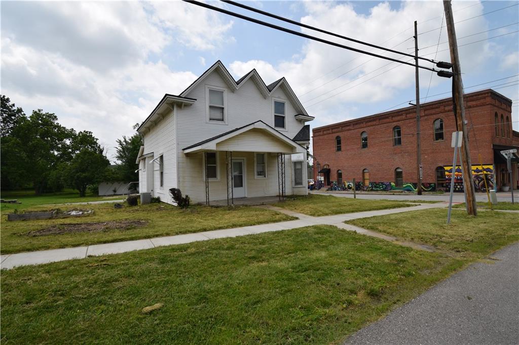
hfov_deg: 95.0
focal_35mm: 16
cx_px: 260
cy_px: 172
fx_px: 238
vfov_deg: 72.0
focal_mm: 11
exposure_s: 1/400
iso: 200
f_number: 10
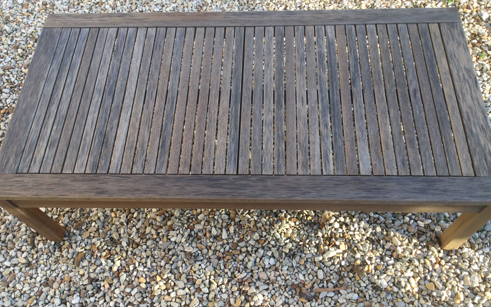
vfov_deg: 38.3
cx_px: 245
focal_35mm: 33
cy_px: 155
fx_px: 442
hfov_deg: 58.1
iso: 32
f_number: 2.4
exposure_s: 1/100
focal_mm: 3.3
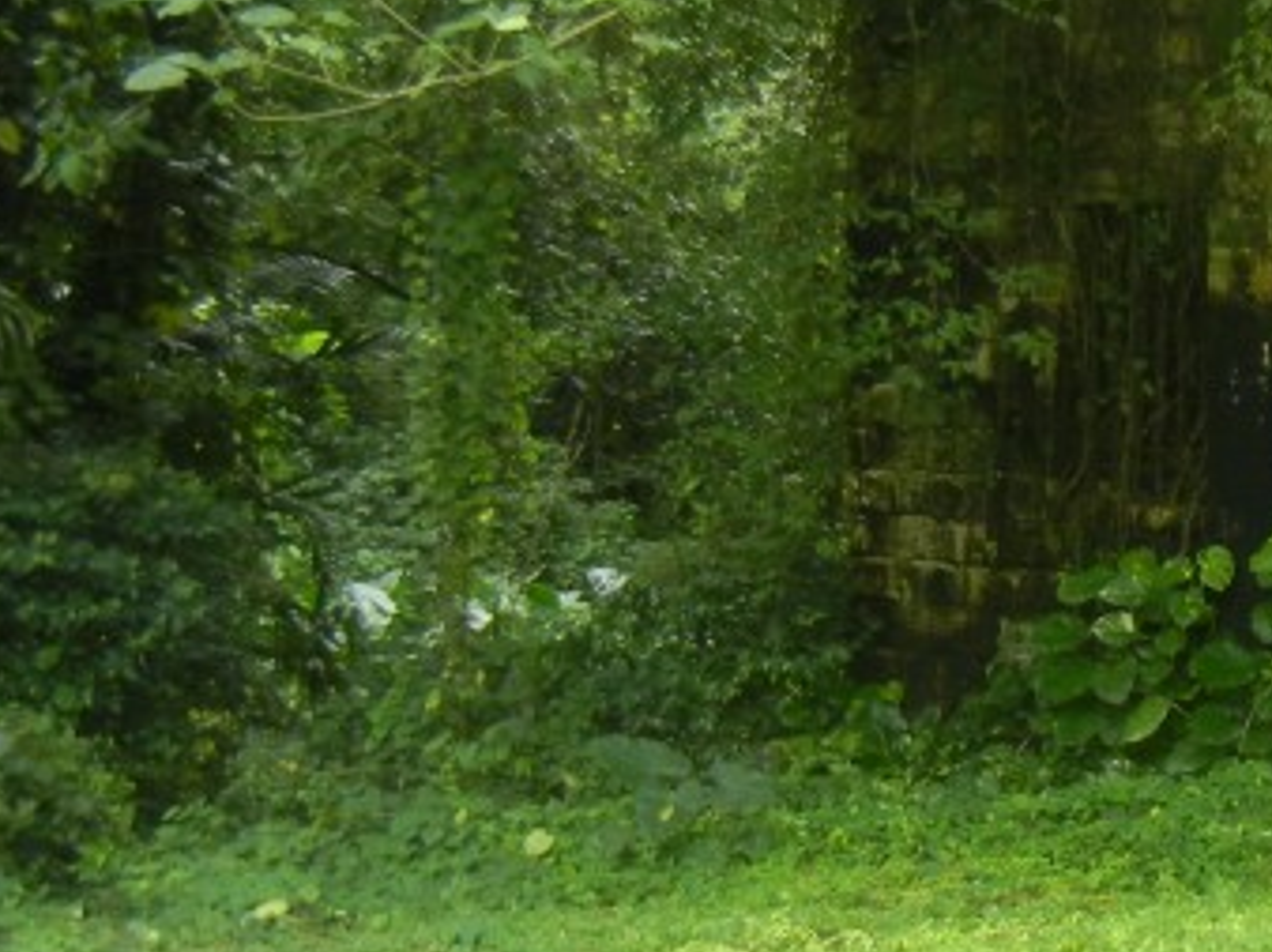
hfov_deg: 19.2
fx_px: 3342
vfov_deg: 16.2
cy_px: 579
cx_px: 1840
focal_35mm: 91
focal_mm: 5.4
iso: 160
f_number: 3.5
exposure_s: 1/131
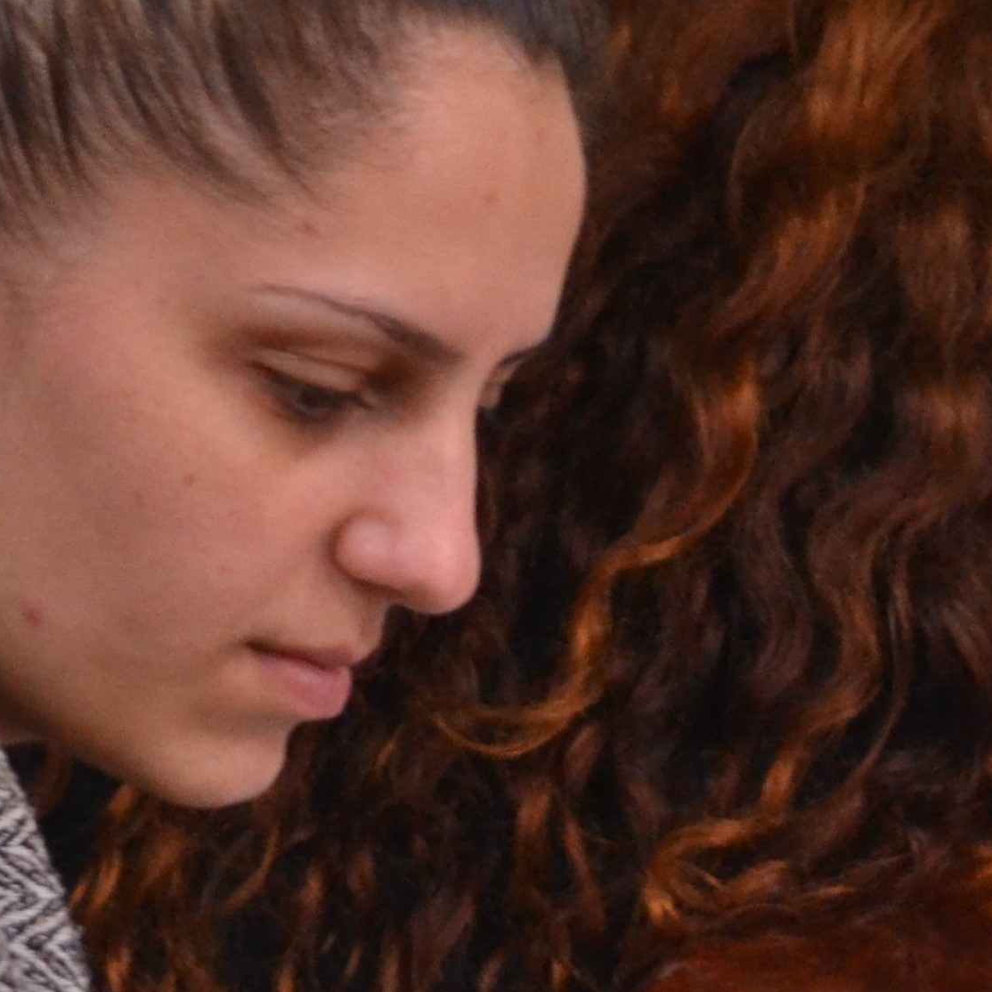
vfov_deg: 7.5
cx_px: 817
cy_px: 868
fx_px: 7522
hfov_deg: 7.5
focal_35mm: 232
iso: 1600
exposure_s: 1/60
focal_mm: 44
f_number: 5.3
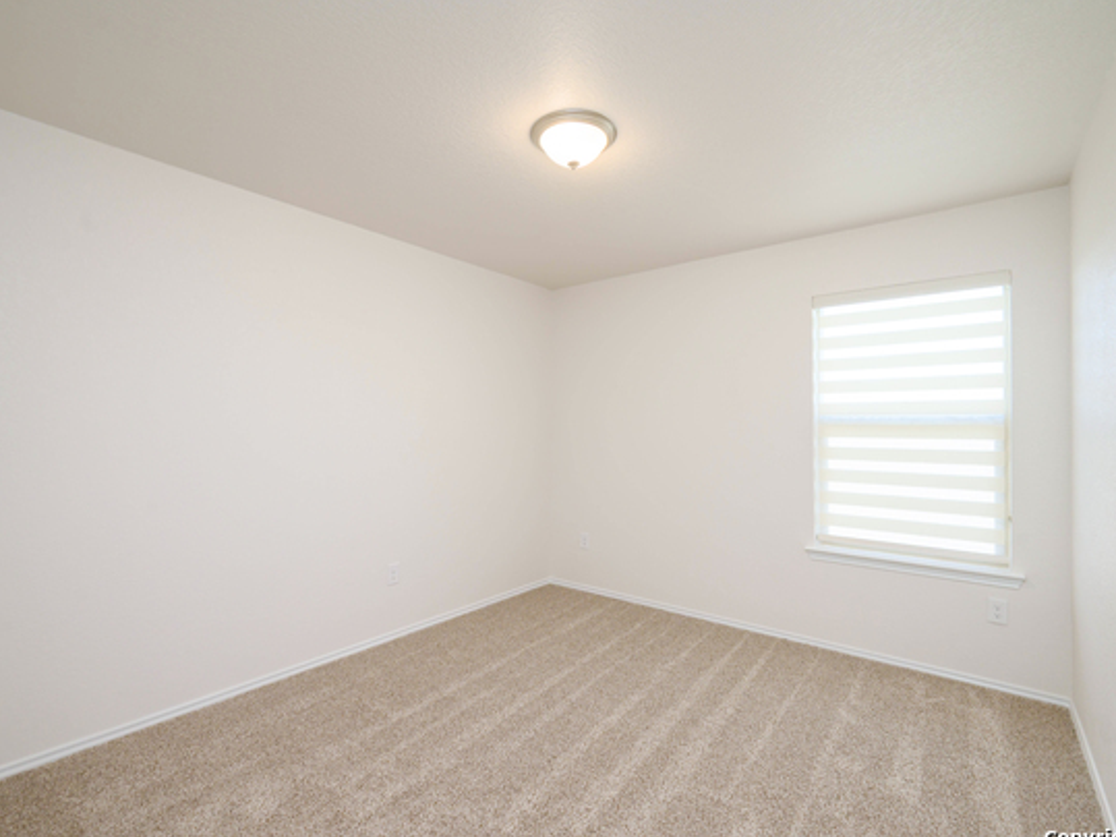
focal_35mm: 16
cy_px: 432
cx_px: 547
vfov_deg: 78.1
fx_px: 516
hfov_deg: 94.5
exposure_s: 1/10
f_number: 8
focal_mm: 14
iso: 320
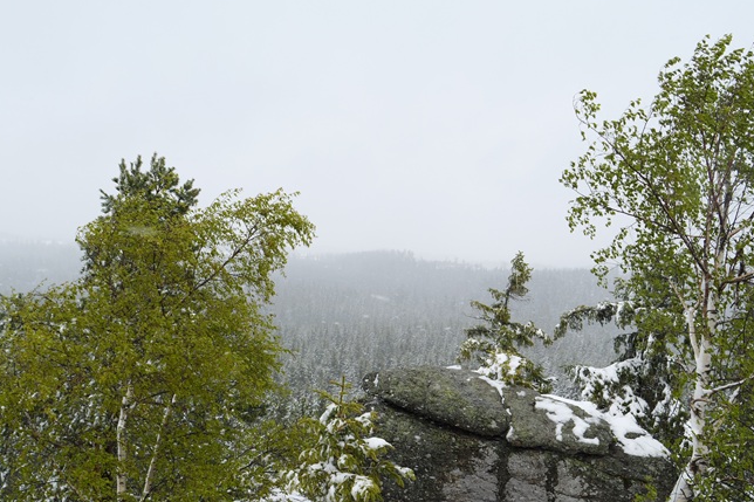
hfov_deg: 60.2
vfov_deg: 41.6
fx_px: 649
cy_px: 348
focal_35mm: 31
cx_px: 348
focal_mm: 12
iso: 100
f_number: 5
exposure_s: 1/320
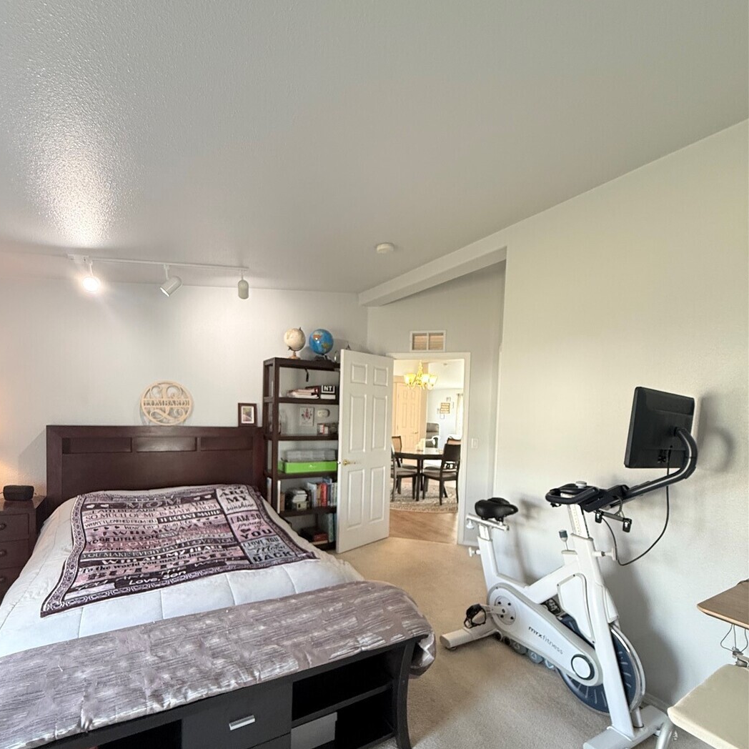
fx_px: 416
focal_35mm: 17
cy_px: 435
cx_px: 364
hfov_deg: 83.9
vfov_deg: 83.3
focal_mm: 2.22
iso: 200
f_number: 2.2
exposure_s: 1/60
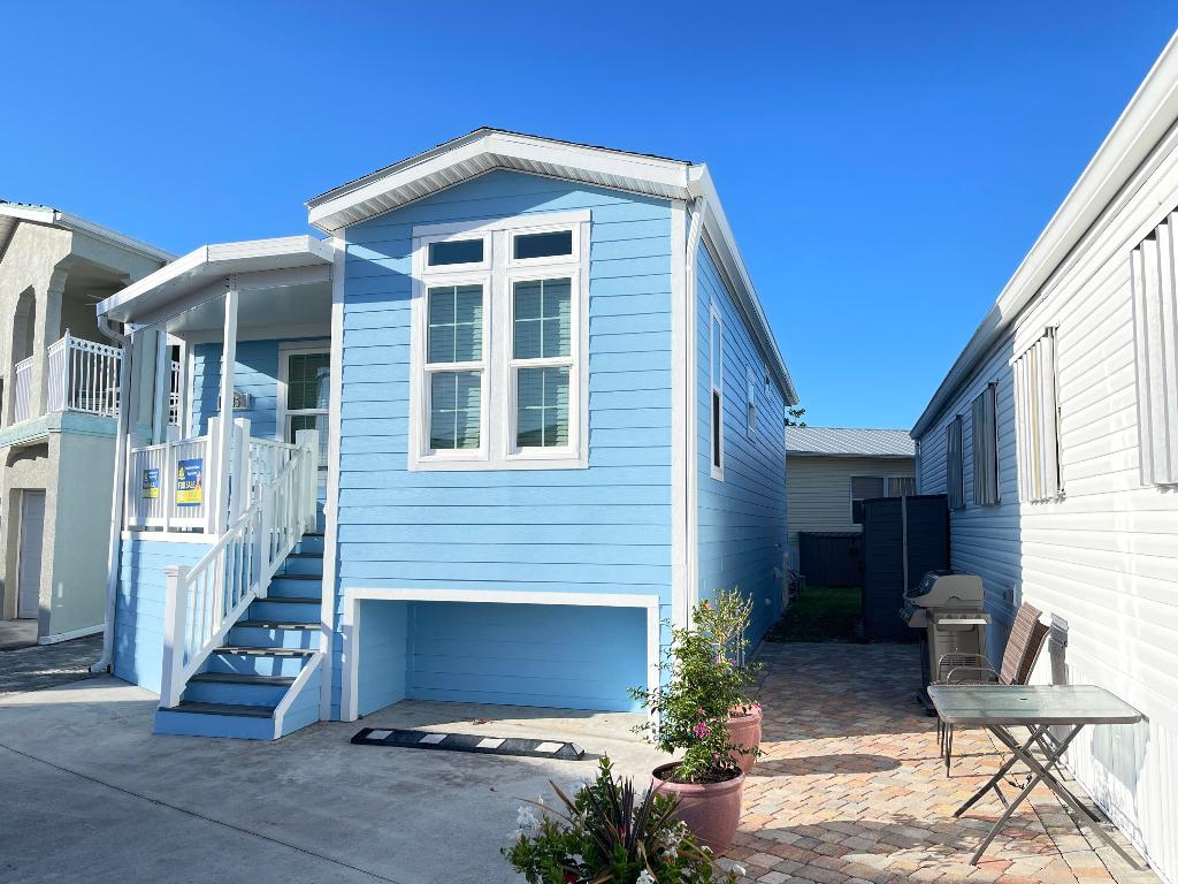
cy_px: 442
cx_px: 589
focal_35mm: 25
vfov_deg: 54.9
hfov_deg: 69.4
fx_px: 851
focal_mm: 5.1
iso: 32
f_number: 1.6
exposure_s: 1/1279
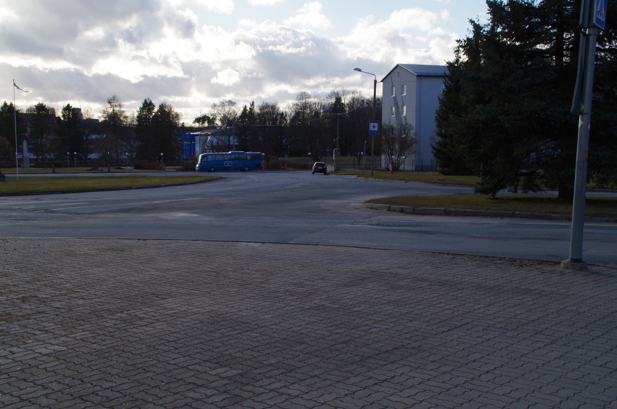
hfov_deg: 40.4
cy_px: 204
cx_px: 308
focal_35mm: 49
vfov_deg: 27.4
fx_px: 838
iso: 200
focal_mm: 33
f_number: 11
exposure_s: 1/160
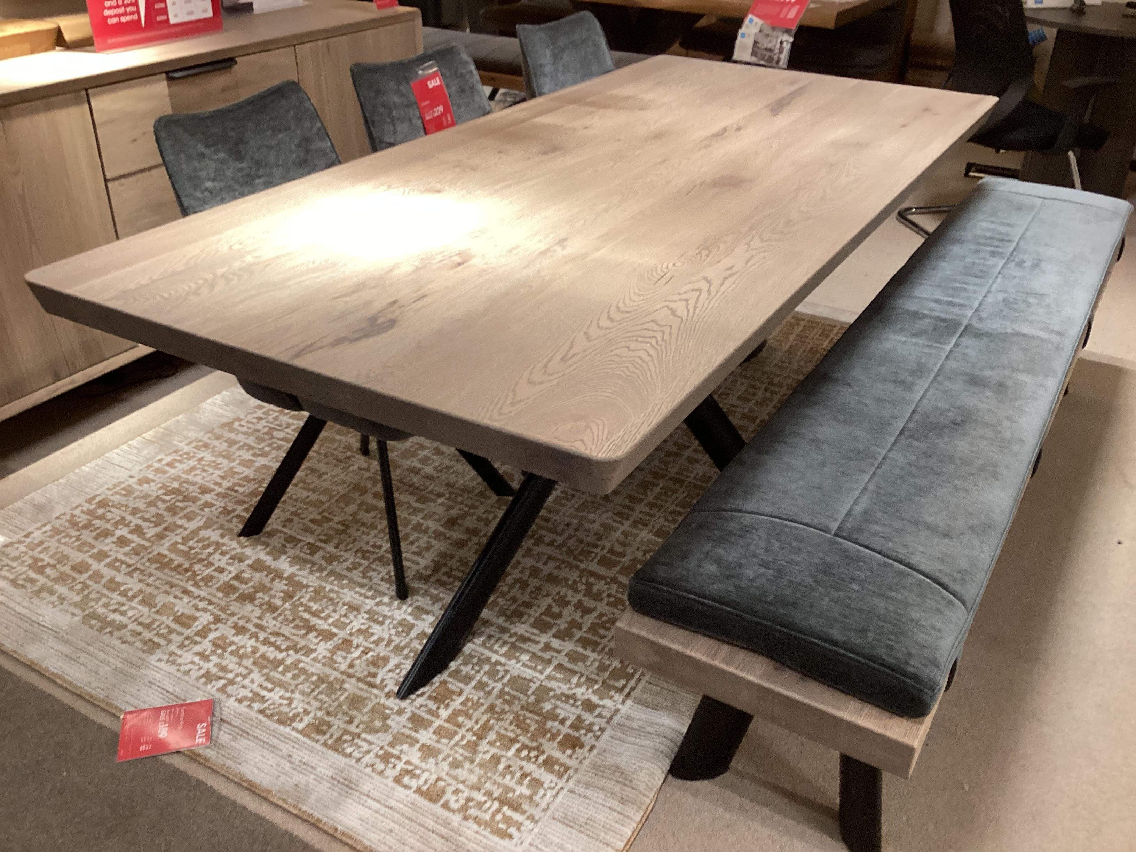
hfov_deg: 58.4
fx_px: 1017
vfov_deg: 45.4
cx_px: 568
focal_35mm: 31
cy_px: 426
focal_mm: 3.3
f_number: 2.4
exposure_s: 1/50
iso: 125
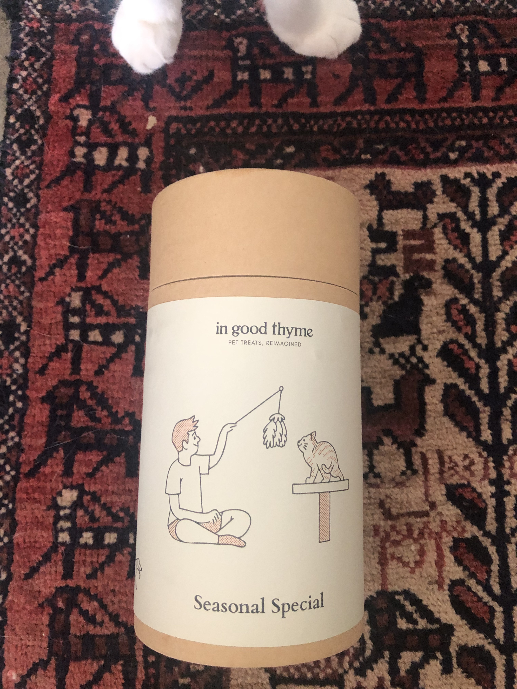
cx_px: 258
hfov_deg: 49.7
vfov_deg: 63.4
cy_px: 344
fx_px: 558
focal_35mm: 28
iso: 100
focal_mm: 3.99
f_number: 1.8
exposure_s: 1/15
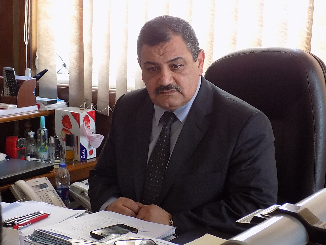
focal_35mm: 65
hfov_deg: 29.8
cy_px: 122
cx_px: 163
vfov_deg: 22.6
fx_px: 612
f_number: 4.1
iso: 400
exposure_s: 1/20
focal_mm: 11.5
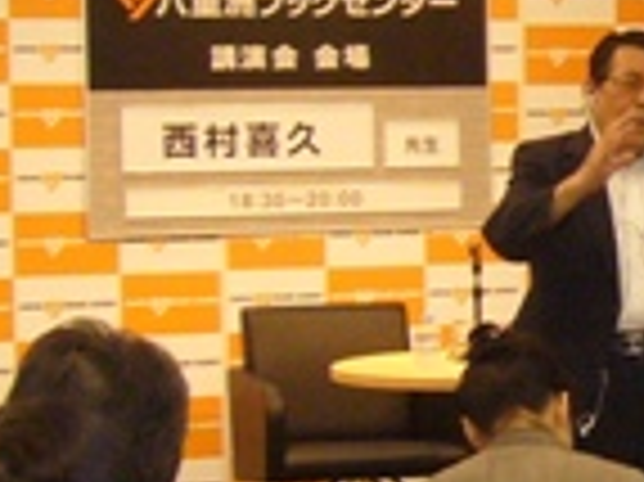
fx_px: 3086
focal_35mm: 166
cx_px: 984
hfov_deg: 11.4
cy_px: 311
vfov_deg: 8.9
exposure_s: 1/30
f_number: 2.8
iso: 160
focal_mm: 4.6
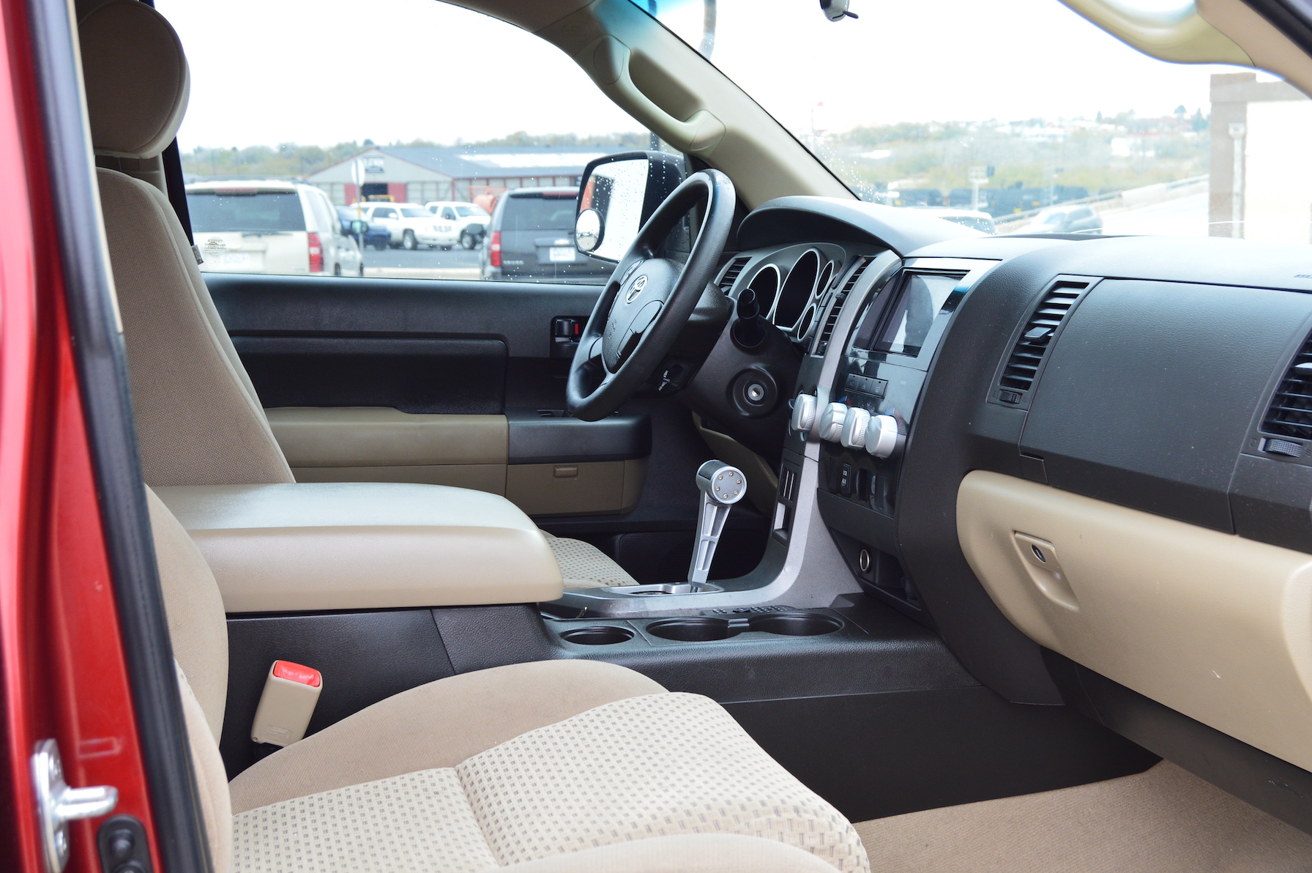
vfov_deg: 29.8
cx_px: 695
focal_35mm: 45
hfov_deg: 43.6
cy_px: 465
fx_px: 1639
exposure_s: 1/60
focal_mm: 28
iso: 400
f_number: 8
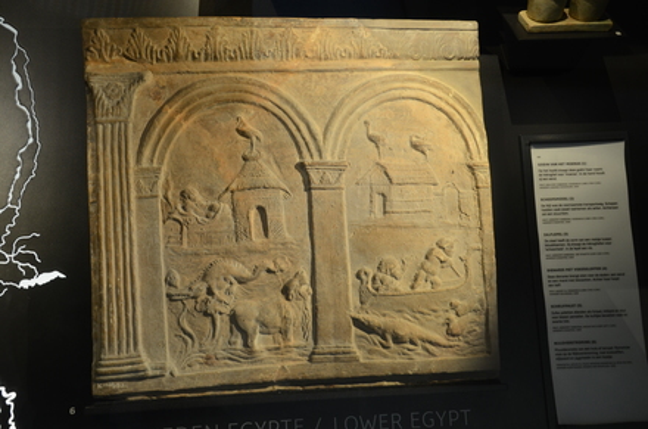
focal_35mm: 46
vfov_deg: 28.8
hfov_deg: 42.4
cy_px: 214
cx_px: 324
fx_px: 835
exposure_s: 1/25
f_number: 4
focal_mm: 31
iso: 640
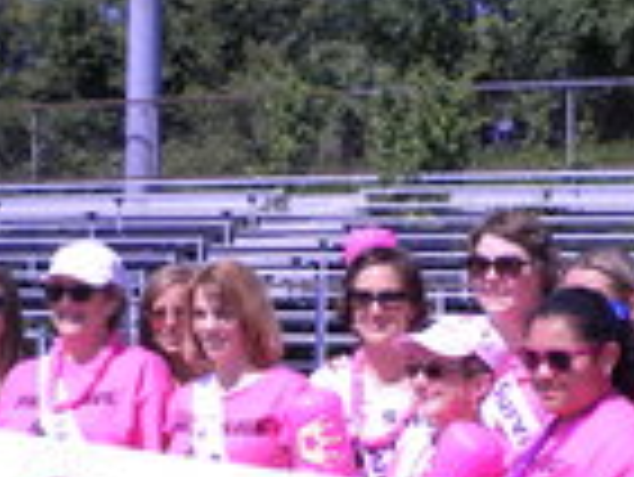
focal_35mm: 97
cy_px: 439
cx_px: 393
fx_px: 1778
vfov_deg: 15.1
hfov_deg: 20.2
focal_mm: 6.3
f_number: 4.6
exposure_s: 1/1000
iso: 113
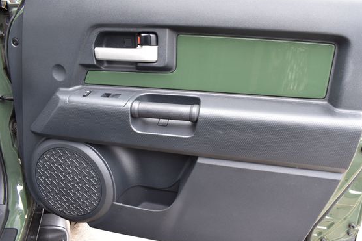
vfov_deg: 42.3
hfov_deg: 60.1
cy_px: 124
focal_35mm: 31
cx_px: 204
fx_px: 312
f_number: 8
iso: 400
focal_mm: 18
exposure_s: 1/50
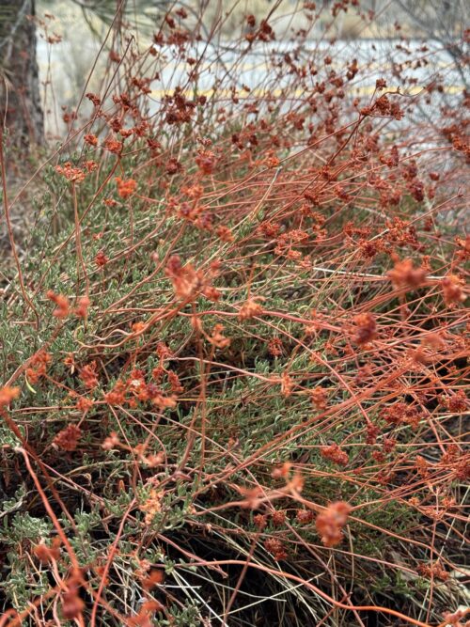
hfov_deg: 30.3
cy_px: 314
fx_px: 869
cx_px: 235
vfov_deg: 39.7
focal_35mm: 48
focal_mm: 6.76
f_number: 1.78
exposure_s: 1/121
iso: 100
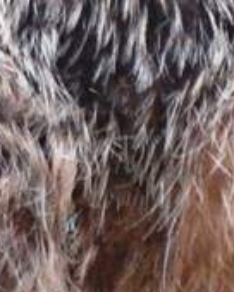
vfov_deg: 0.5
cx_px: 141
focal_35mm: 3976
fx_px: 34420
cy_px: 68
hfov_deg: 0.4
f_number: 5.6
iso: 1000
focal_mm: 300
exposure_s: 1/800
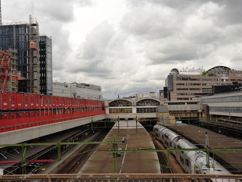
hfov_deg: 36.2
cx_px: 116
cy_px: 87
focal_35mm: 53
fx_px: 371
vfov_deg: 27.5
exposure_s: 1/400
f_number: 8
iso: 400
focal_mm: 45
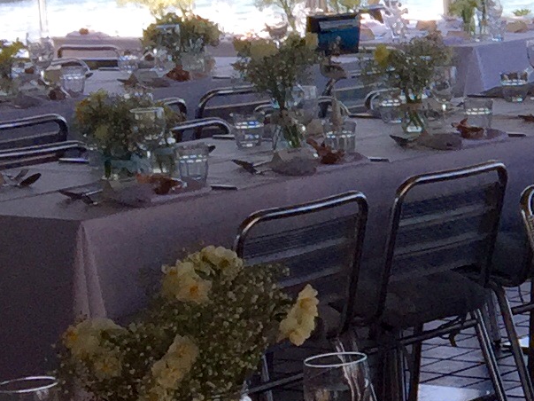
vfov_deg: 9.4
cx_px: 1161
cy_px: 134
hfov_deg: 11.1
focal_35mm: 157
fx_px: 2421
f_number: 2.2
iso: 32
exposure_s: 1/321
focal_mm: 4.15
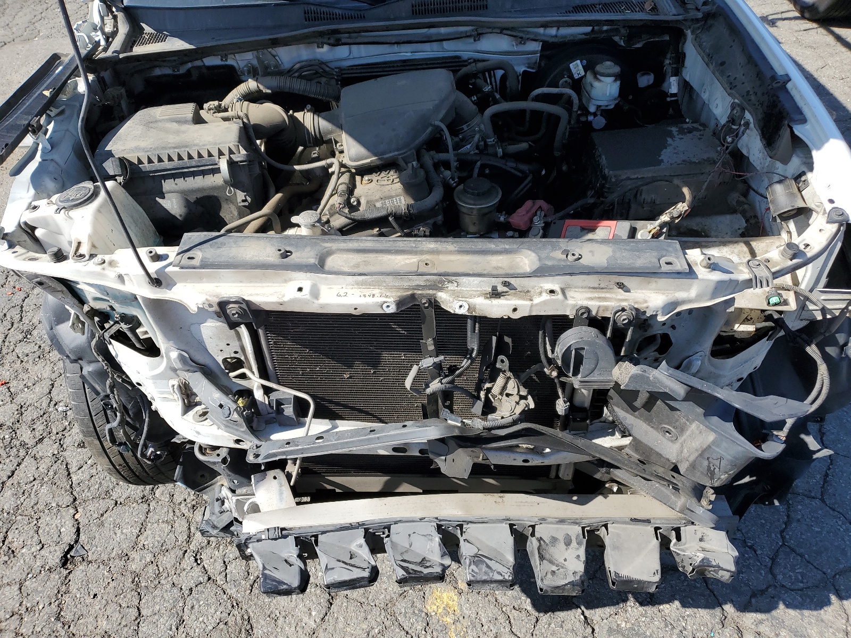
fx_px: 639
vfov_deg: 53.1
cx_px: 426
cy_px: 319
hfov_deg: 67.3
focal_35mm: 26
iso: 50
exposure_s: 1/2000
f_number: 1.5
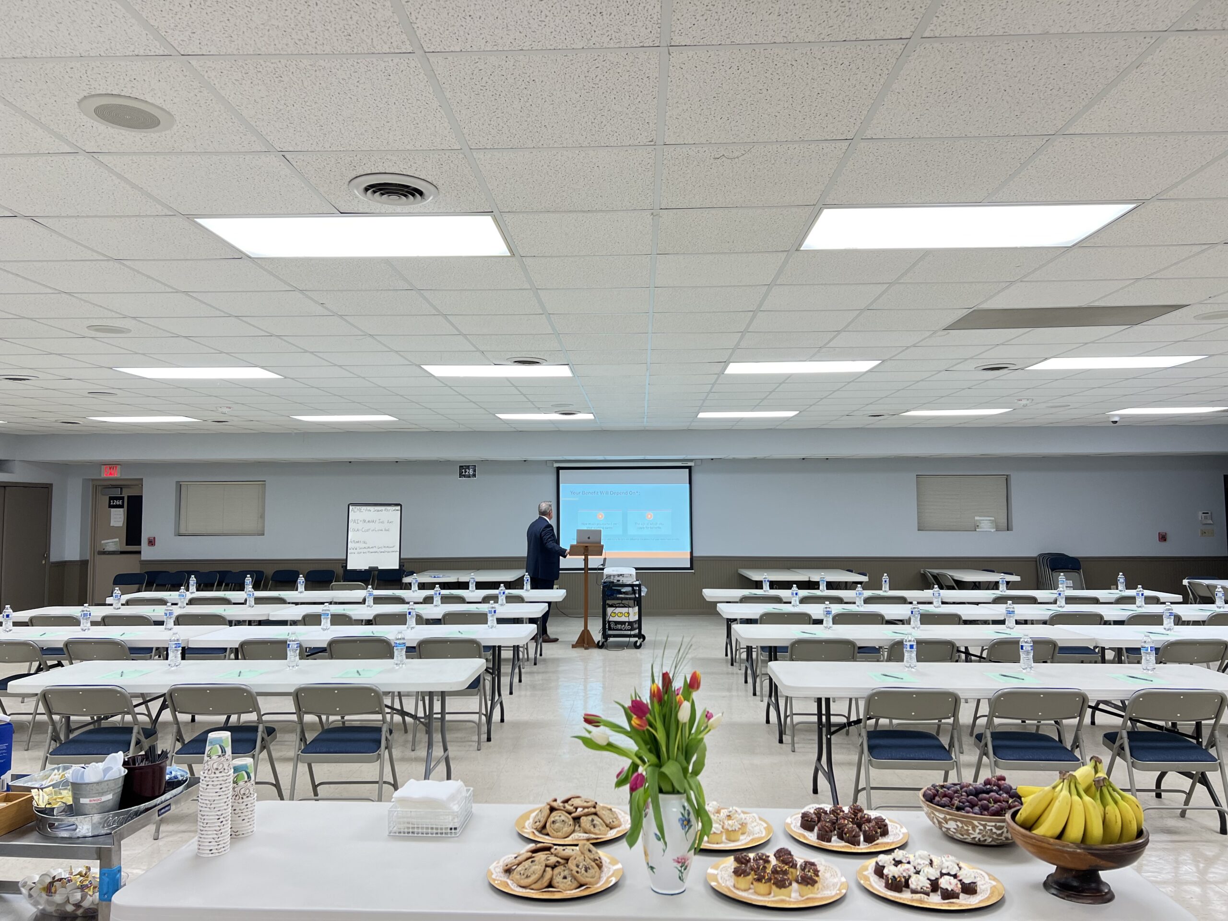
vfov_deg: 53.1
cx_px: 614
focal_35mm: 26
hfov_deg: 67.3
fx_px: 922
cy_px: 460
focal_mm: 5.7
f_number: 1.5
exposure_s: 1/60
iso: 80
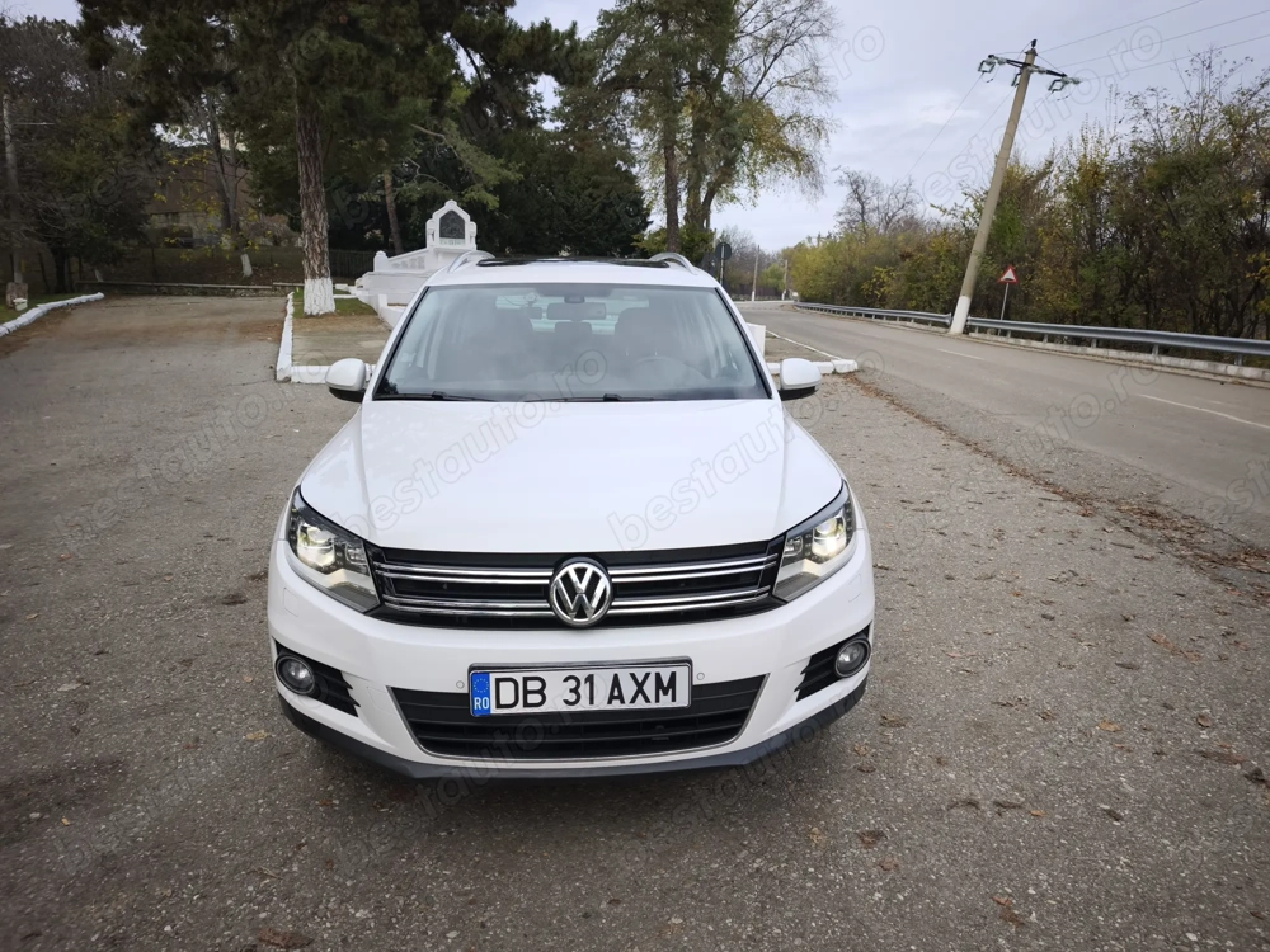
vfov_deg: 58.9
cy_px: 476
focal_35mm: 23
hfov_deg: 73.9
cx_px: 635
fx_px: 844
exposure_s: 1/683
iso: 50
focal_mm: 6.57
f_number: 1.6
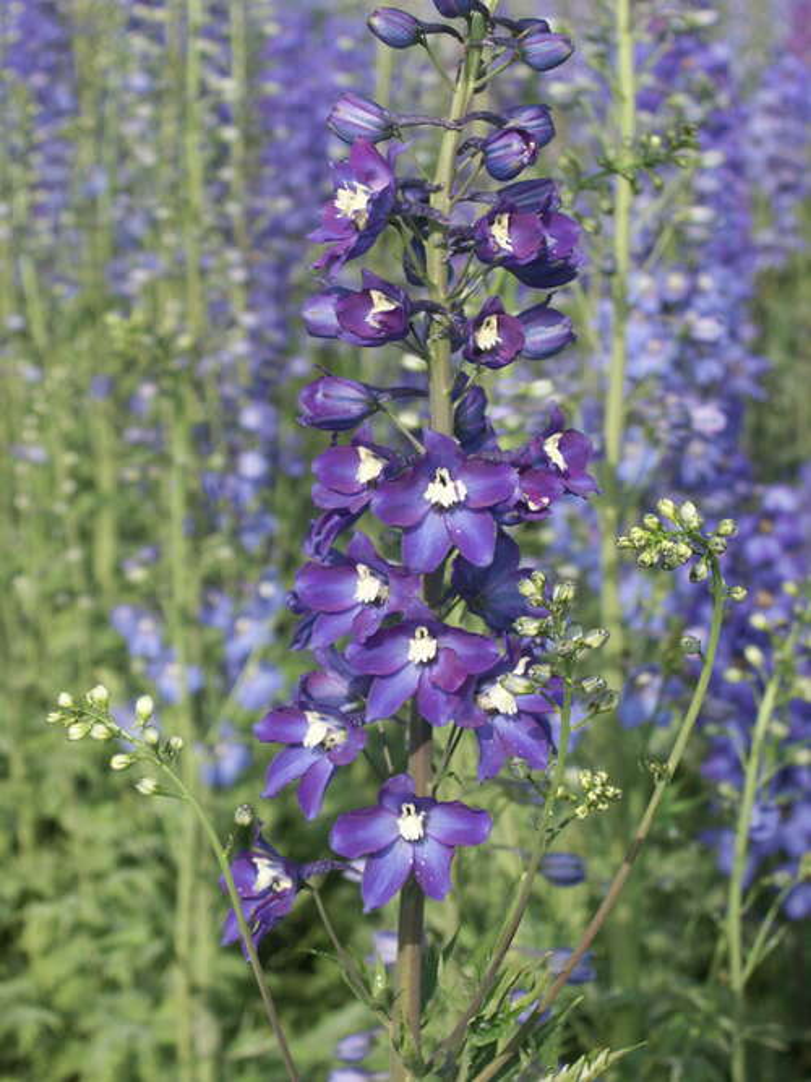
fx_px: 3031
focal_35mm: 97
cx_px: 406
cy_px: 541
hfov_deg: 15.2
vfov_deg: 20.2
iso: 100
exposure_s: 1/750
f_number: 3.5
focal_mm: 24.12
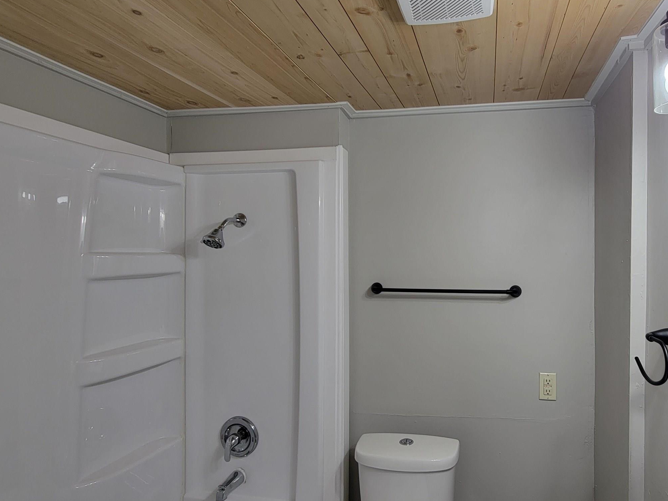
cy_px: 247
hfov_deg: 80.1
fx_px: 386
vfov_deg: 66.0
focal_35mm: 20
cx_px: 421
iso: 50
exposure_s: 1/60
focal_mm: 2.2
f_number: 2.2
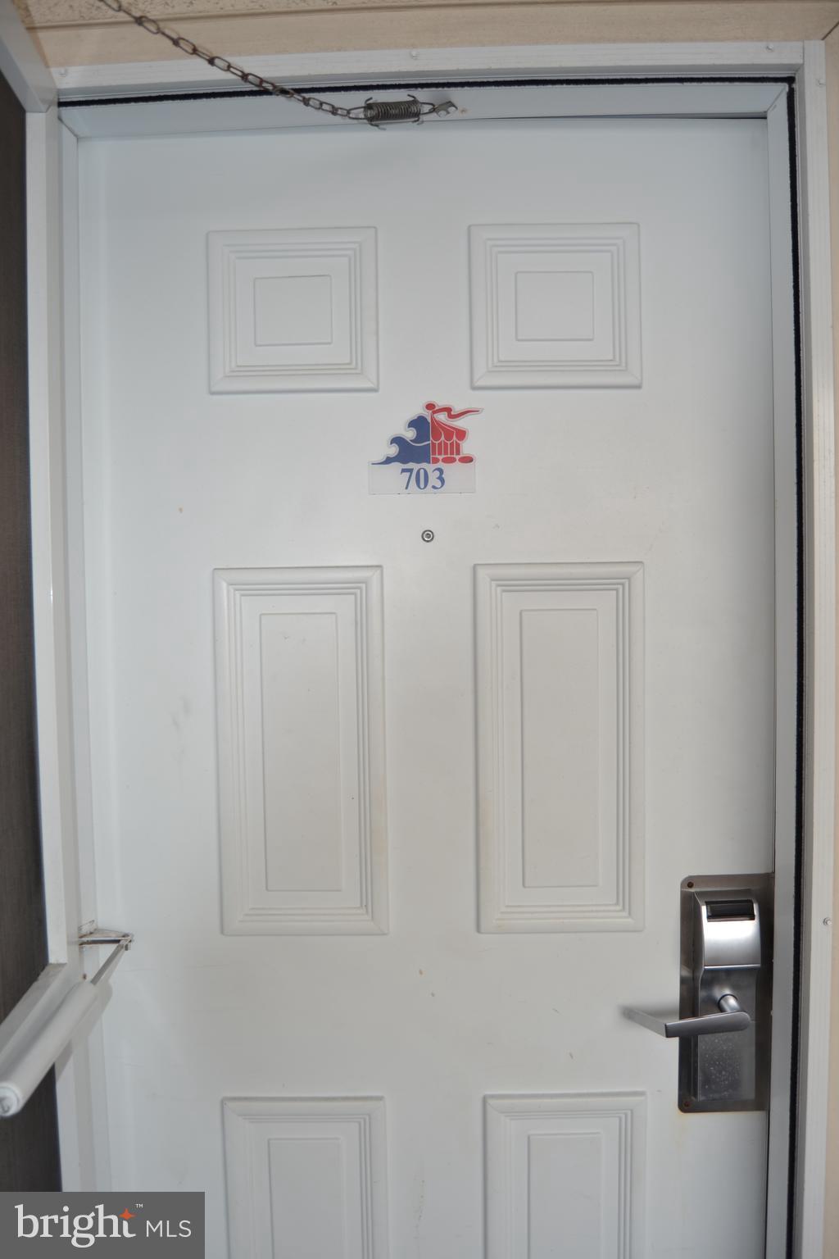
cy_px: 630
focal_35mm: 27
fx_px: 944
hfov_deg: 47.9
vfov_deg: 67.4
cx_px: 420
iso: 100
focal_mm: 18
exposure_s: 1/200
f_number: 3.5
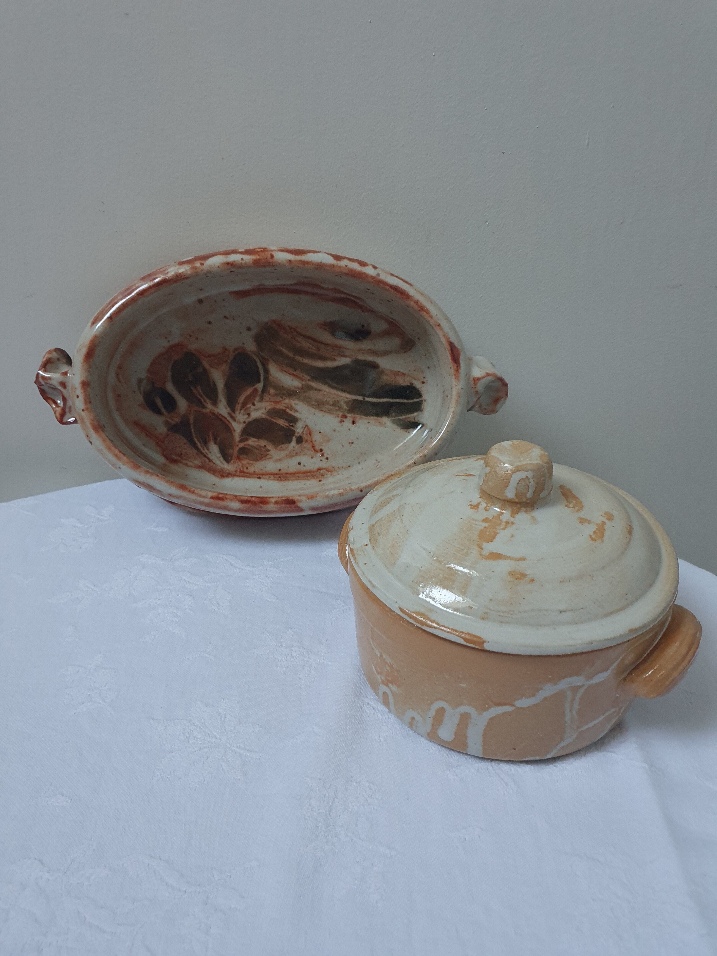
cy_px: 478
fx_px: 718
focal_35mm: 26
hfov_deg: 53.1
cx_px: 358
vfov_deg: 67.3
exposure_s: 1/50
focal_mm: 4.32
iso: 200
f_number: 1.5
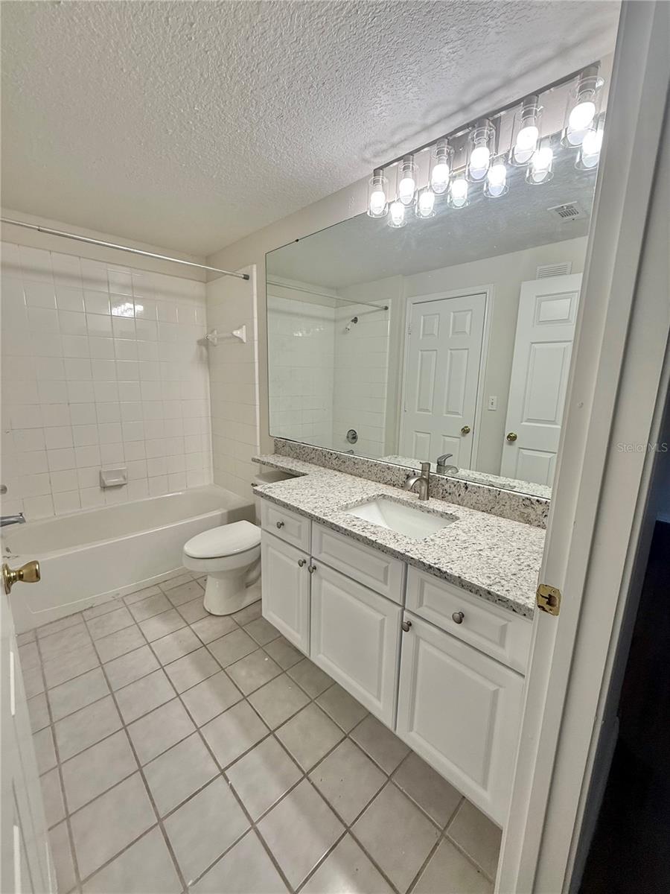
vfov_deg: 102.1
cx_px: 335
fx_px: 361
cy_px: 447
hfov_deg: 85.7
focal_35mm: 14
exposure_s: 1/120
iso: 125
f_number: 2.2
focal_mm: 2.22
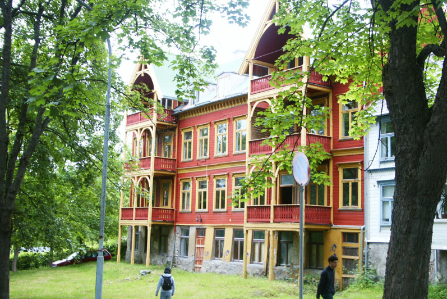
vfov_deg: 28.1
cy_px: 157
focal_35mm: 48
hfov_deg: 41.1
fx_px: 596
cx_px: 223
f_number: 3.6
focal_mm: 9.69
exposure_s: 1/60
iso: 64
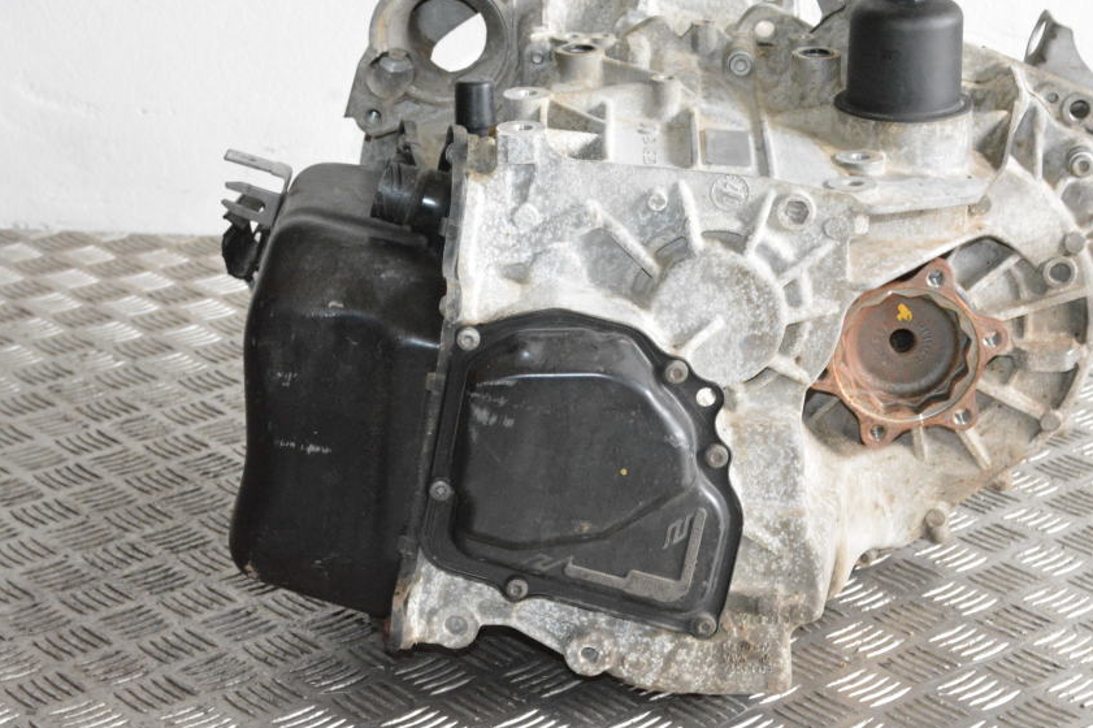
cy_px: 326
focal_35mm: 84
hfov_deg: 24.2
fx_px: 2549
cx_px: 623
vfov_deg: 16.2
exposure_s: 1/160
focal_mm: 46
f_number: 8
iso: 6400
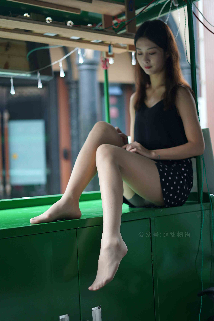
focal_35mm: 50
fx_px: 445
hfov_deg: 27.0
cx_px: 107
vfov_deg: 39.6
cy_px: 160
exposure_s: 1/125
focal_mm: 50
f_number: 1.8
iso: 200
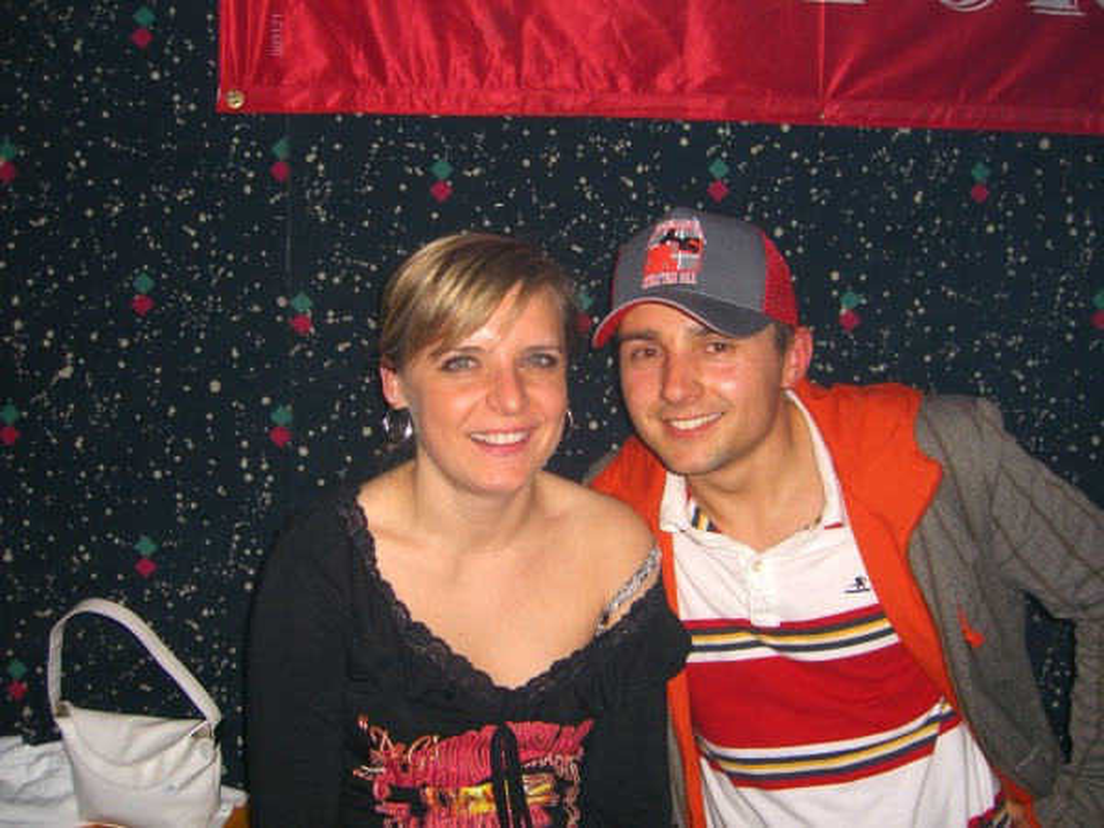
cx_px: 552
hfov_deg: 49.0
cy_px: 414
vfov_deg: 37.7
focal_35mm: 38
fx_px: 1212
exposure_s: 1/60
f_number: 2.8
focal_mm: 7.9
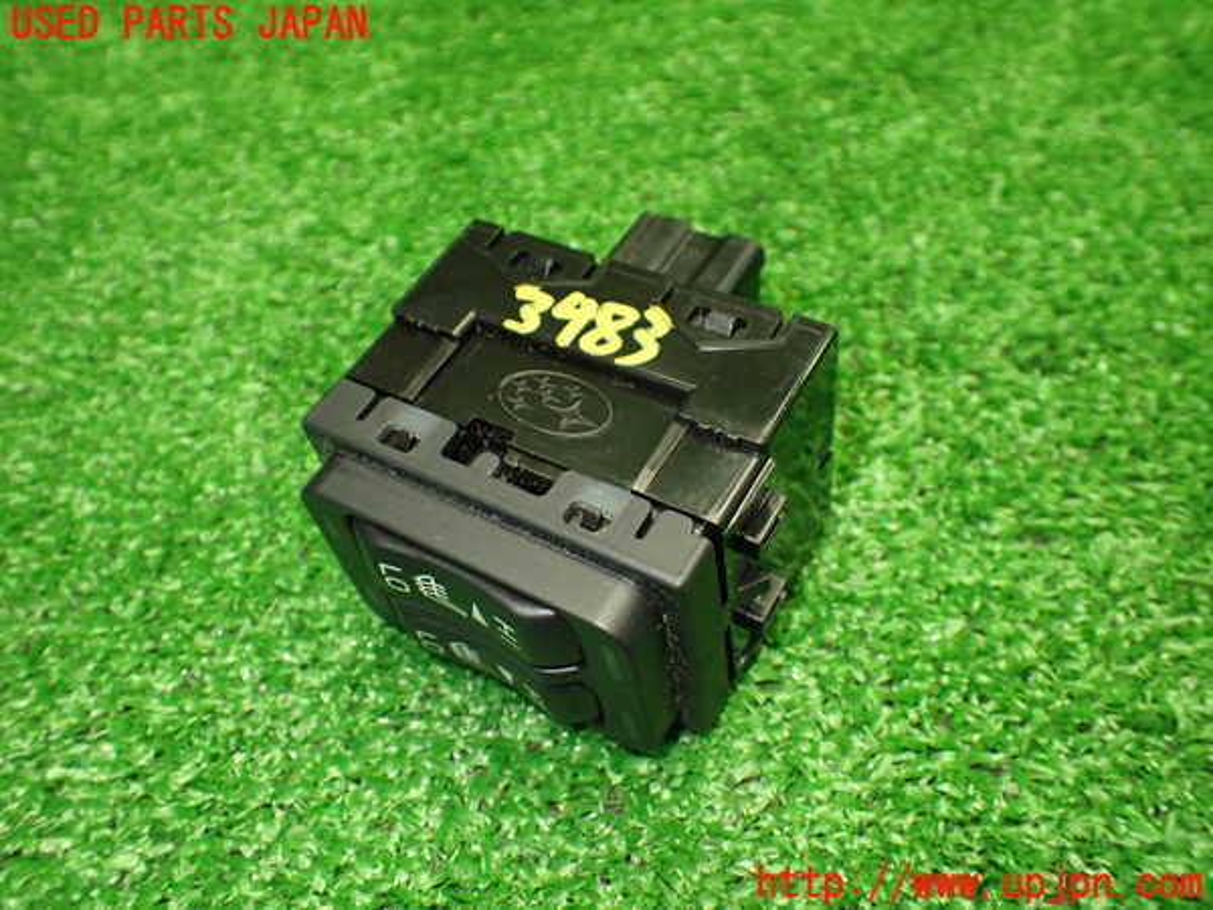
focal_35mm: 30
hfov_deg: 60.0
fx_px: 1051
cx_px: 606
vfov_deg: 46.8
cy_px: 455
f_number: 2.3
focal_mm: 5.4
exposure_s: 1/125
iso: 640
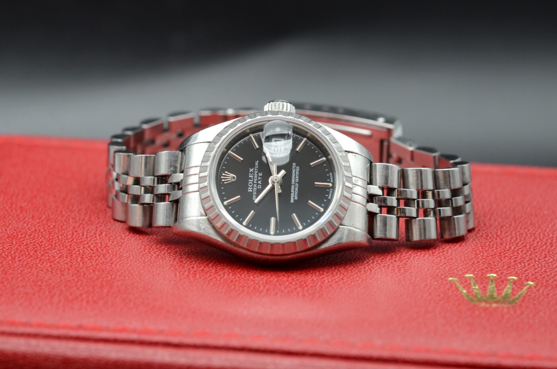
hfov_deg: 22.7
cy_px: 184
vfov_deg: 15.1
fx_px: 1390
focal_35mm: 90
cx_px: 278
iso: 500
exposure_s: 1/40
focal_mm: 60
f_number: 8
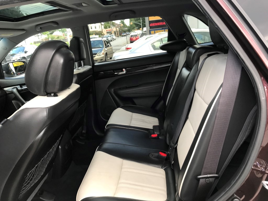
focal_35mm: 28
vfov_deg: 49.7
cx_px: 134
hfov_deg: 63.4
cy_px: 100
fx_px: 217
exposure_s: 1/90
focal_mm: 3.99
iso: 32
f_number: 1.8
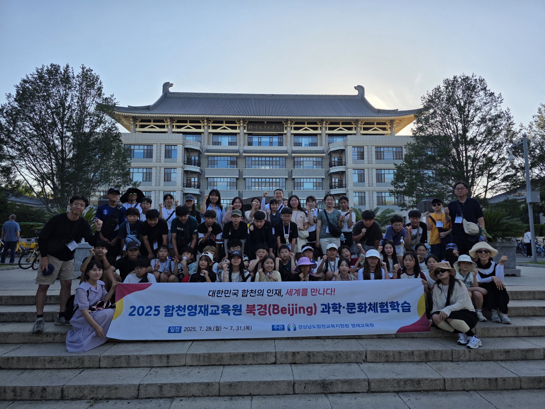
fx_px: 362
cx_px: 272
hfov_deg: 73.9
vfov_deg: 58.9
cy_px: 204
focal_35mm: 23
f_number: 1.7
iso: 80
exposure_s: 1/5000
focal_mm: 6.3
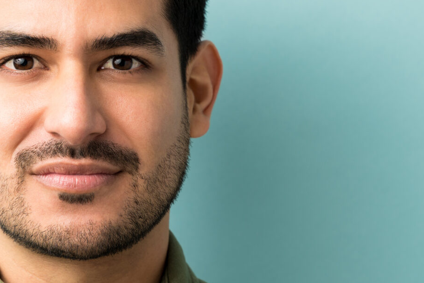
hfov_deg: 9.8
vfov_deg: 6.5
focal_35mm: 210
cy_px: 220
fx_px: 2474
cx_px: 191
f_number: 5
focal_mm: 75
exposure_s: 1/250
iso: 100
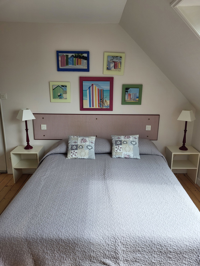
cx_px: 100
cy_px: 133
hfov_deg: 53.1
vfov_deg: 67.3
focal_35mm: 26
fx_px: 200
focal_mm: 5.4
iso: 40
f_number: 1.8
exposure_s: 1/244
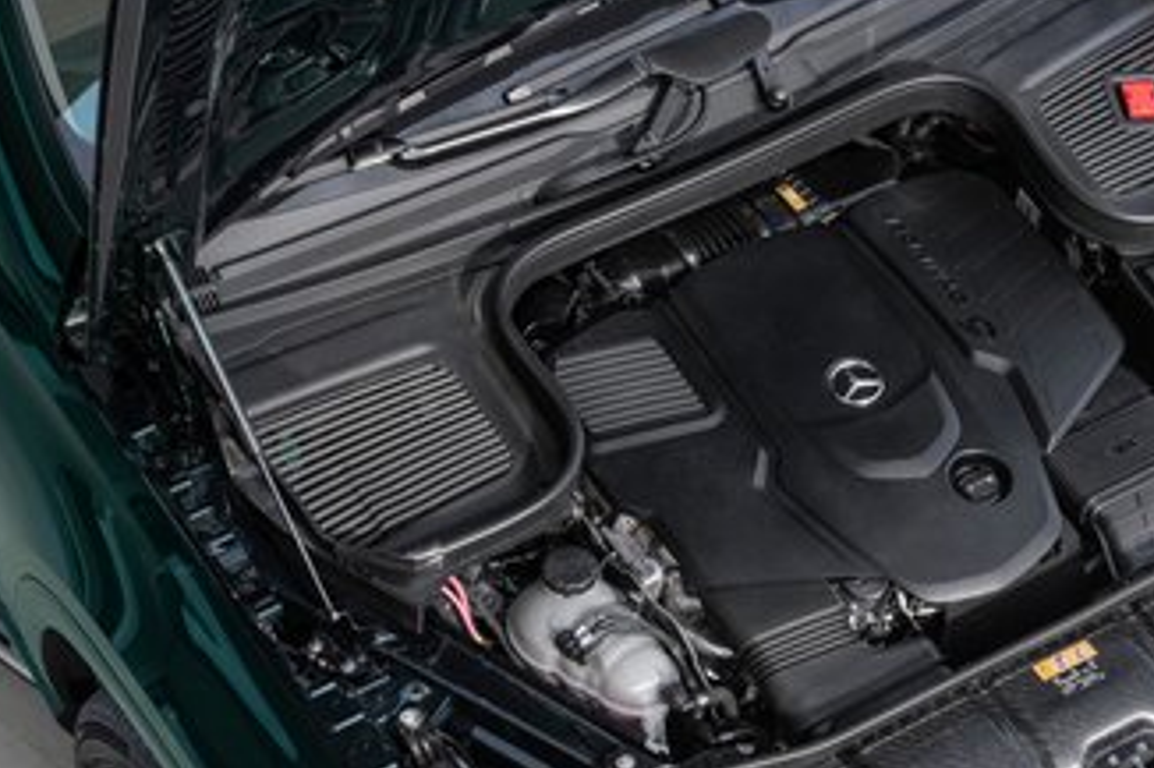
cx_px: 722
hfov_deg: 15.9
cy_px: 662
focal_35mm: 129
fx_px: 4133
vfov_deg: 10.6
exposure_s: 1/30
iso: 100
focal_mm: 70
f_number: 16
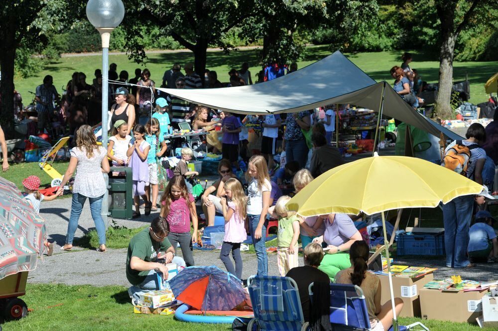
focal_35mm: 135
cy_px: 166
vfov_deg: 10.1
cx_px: 249
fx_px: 1866
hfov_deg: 15.2
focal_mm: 135
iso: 200
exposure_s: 1/350
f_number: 9.5
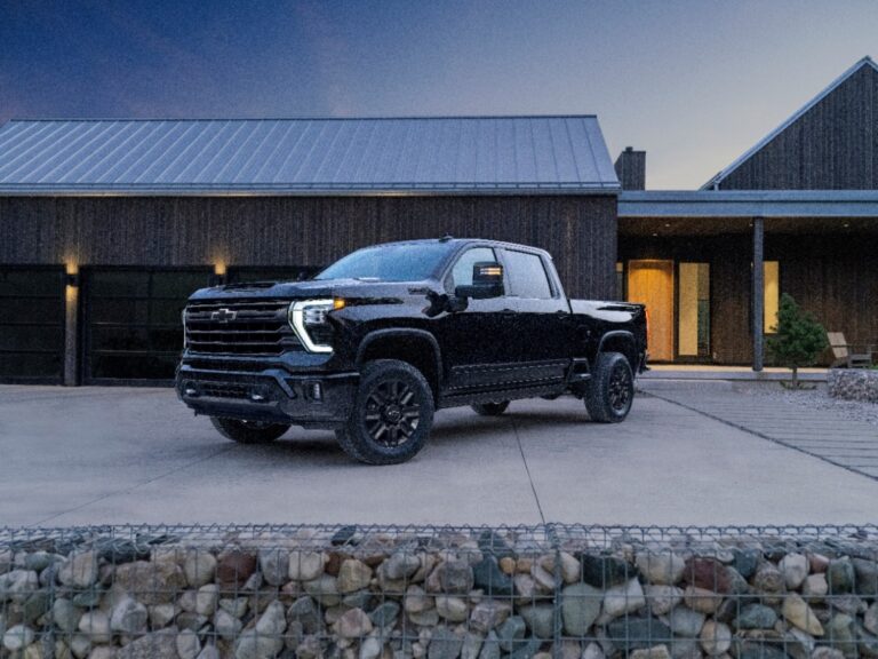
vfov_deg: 45.4
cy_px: 330
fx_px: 786
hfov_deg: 58.4
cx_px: 439
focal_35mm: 31
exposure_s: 1/40
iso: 6400
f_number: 5.6
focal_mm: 38.9
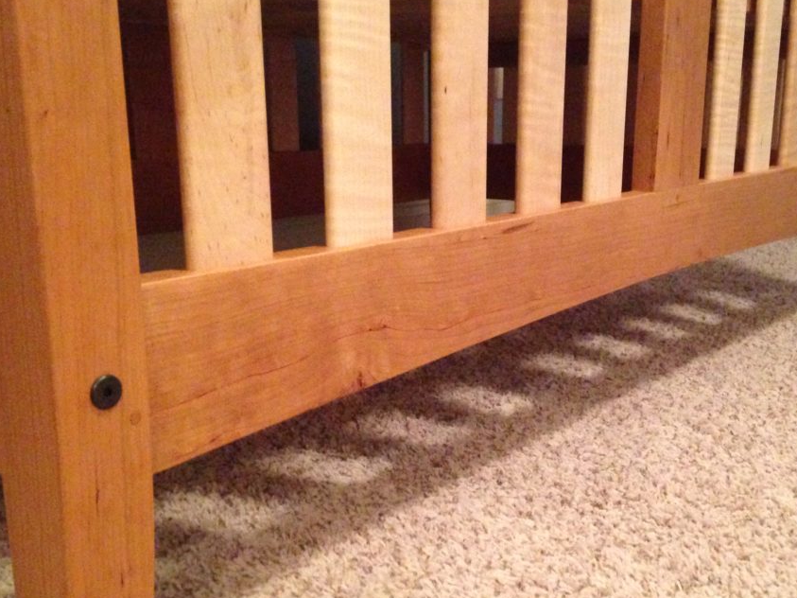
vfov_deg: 30.8
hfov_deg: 40.4
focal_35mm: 47
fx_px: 1082
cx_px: 441
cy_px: 355
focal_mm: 4.12
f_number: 2.4
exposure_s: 1/15
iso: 800
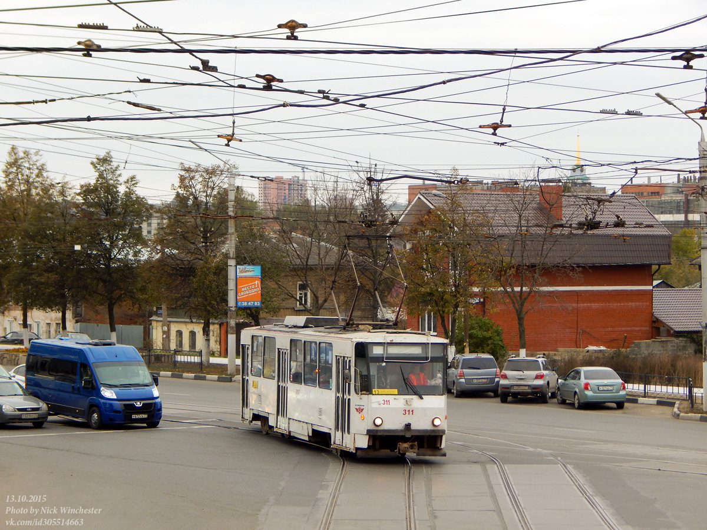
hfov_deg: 17.3
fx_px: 2328
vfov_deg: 13.0
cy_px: 265
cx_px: 354
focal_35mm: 114
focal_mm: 20.5
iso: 125
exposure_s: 1/100
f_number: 4.6
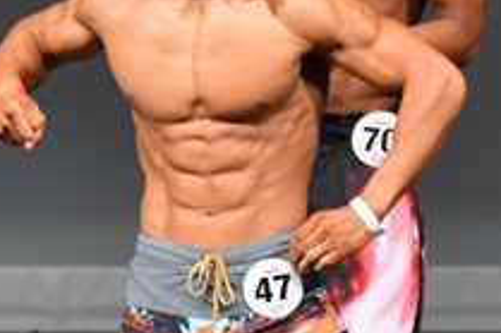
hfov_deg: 1.8
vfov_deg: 1.2
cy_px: 268
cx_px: 277
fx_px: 16214
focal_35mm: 1166
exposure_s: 1/400
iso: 4000
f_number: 5.6
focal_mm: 210
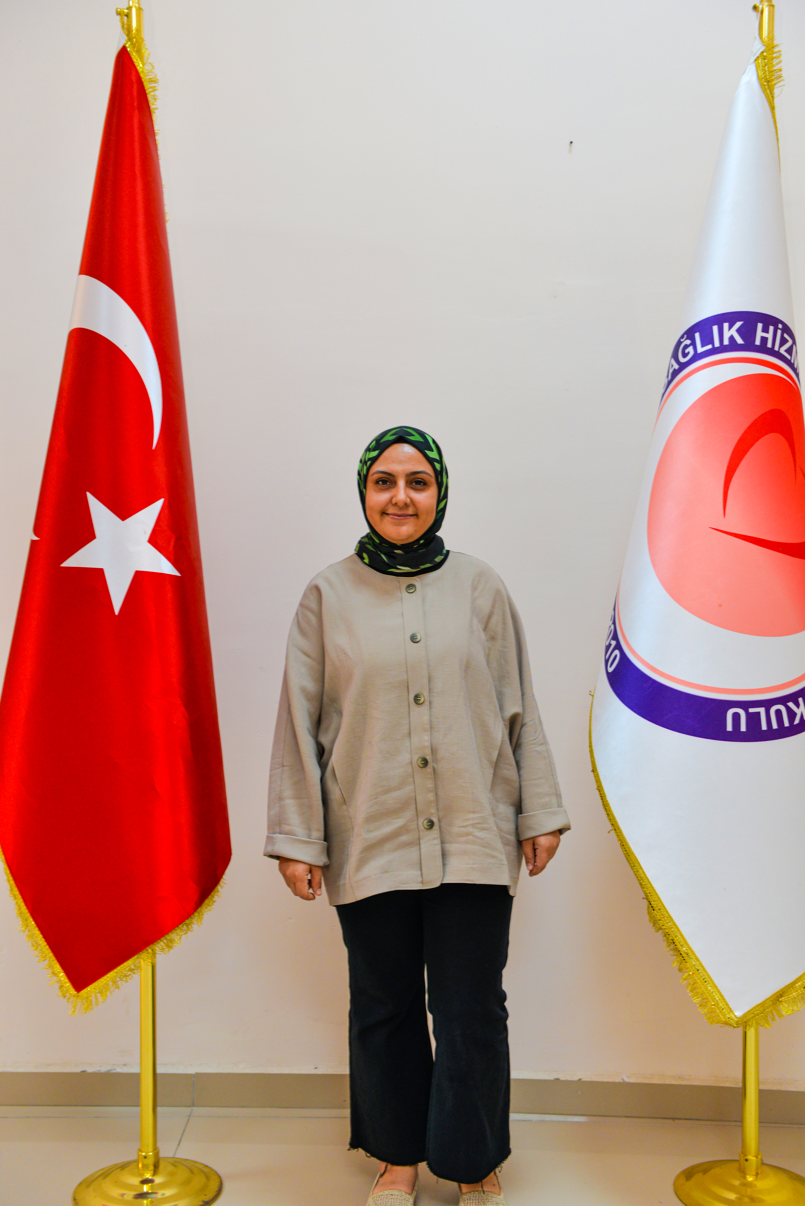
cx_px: 402
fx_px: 1508
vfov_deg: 43.6
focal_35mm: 45
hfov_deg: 29.9
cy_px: 603
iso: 400
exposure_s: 1/60
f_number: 4
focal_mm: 45
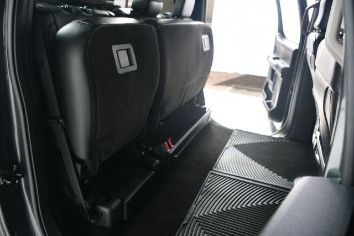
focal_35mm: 27
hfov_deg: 67.4
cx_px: 177
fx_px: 265
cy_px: 118
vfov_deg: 47.9
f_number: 3.5
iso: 100
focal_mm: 18
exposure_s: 1/160
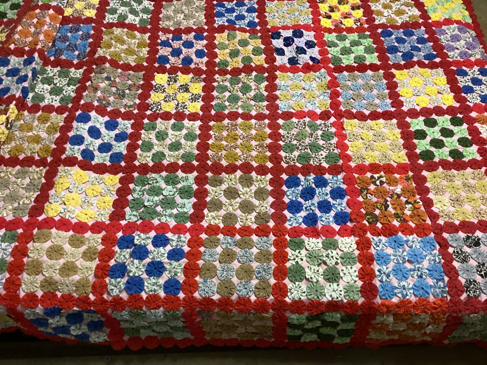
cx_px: 244
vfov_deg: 45.4
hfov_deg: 58.3
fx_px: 436
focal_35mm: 31
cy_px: 182
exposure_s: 1/50
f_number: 2.4
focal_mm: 3.3
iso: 320
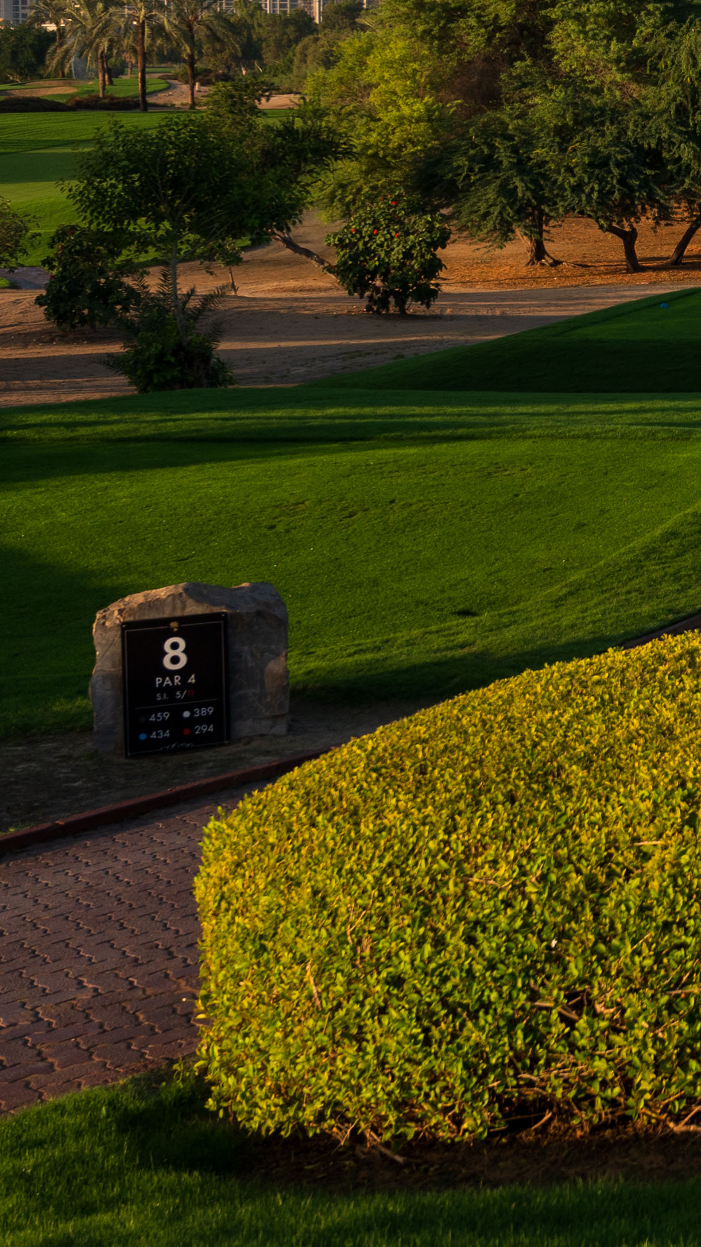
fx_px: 2313
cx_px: 1158
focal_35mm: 70
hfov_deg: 15.4
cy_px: 217
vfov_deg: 29.3
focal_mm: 24
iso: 250
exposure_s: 1/1600
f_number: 4.5
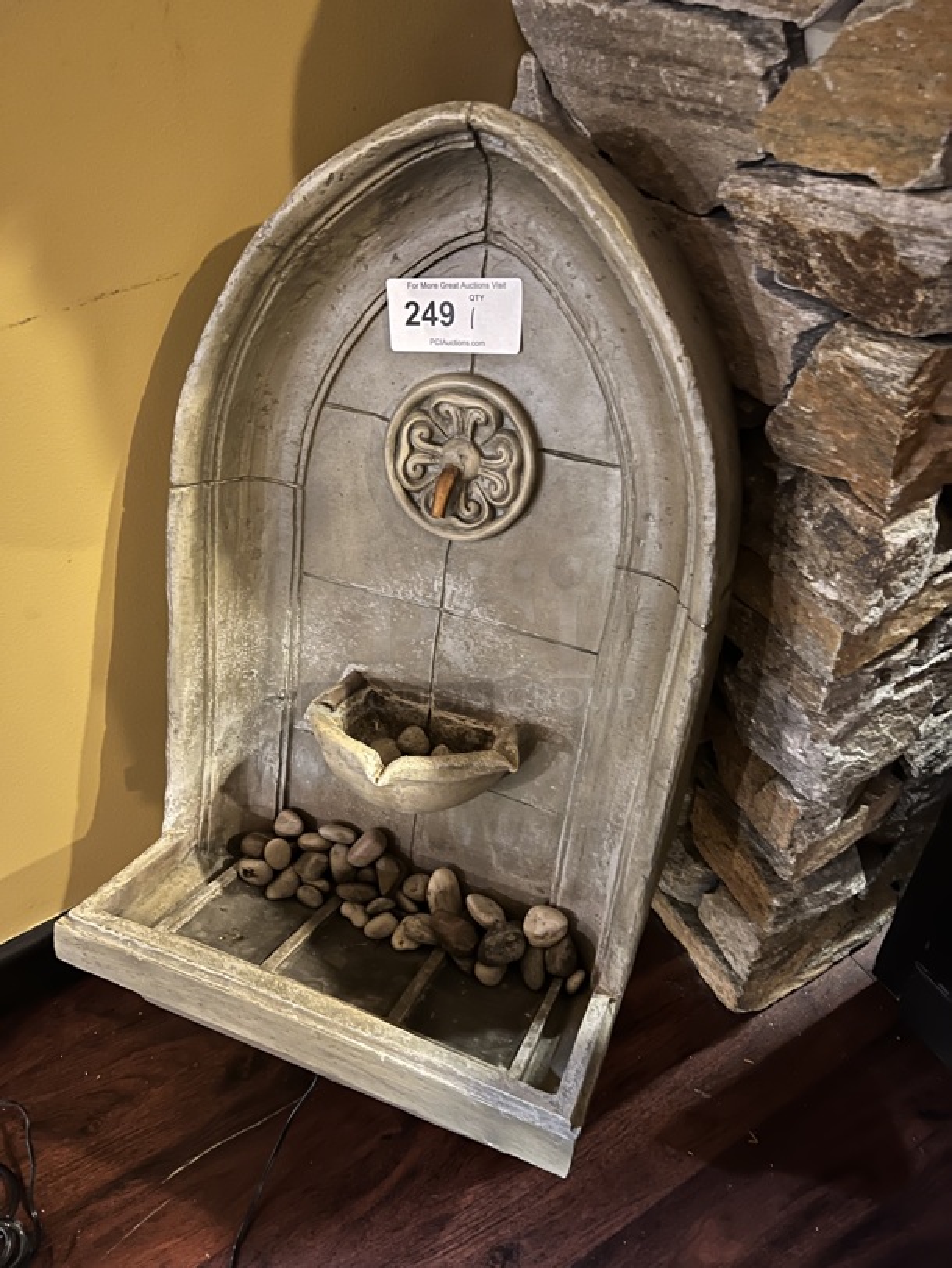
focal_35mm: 26
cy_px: 634
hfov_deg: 53.1
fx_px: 953
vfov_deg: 67.3
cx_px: 476
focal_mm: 5.7
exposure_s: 1/15
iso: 640
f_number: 1.5
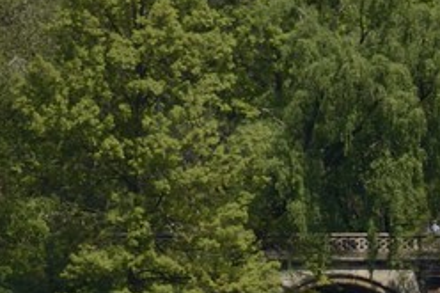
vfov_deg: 3.0
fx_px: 5508
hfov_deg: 4.4
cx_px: 1263
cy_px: 110
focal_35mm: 451
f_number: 13
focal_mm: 70
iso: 400
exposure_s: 1/200
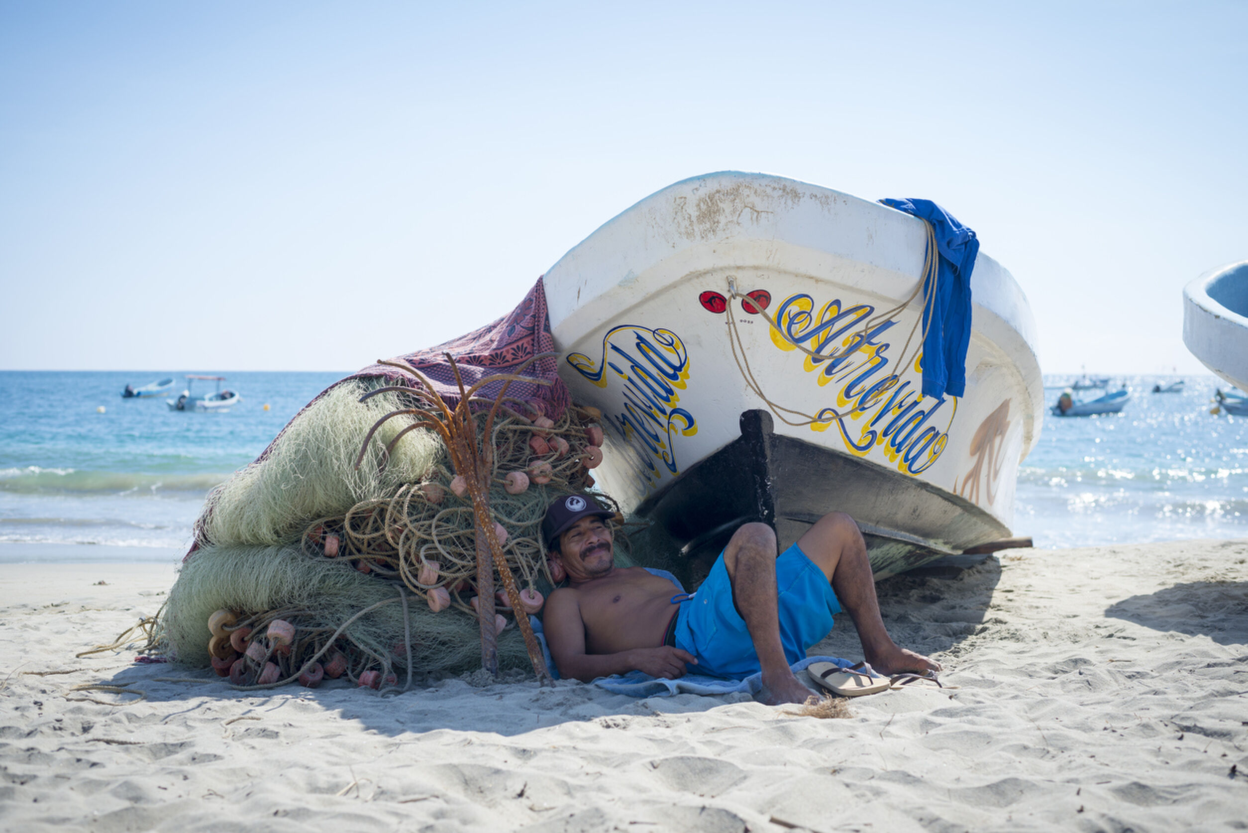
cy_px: 416
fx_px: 1734
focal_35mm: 50
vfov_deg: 27.0
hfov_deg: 39.6
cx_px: 624
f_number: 4.5
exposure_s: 1/1250
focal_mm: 50
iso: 160
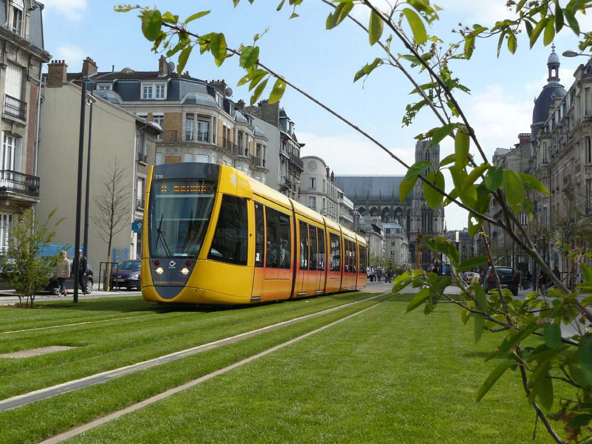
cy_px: 222
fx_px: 752
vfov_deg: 32.9
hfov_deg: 42.9
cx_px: 296
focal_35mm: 44
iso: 100
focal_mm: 6.2
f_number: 5.6
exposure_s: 1/400
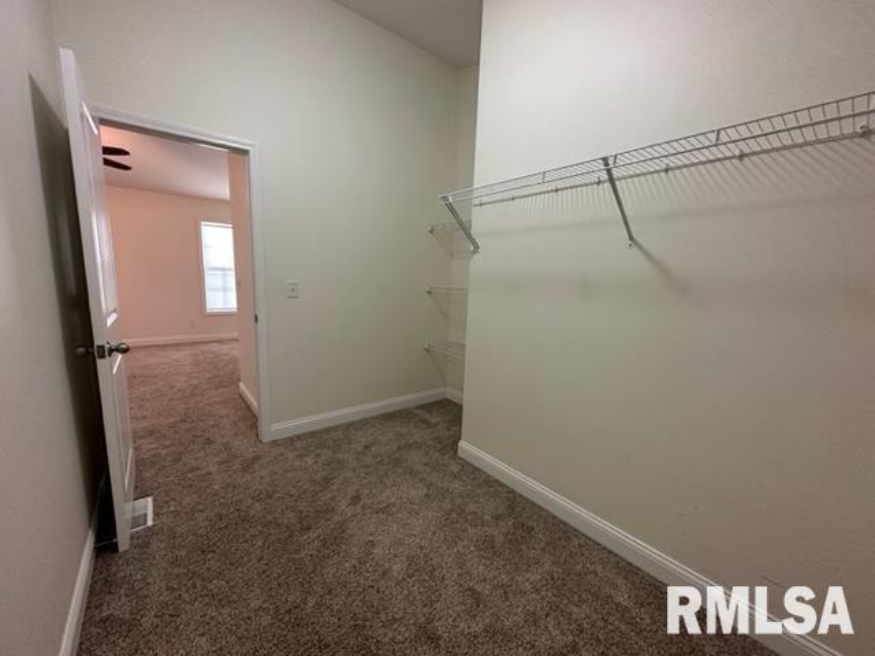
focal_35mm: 14
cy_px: 328
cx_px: 438
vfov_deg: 85.7
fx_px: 354
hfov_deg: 102.1
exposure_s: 1/60
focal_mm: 2.22
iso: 320
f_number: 2.2
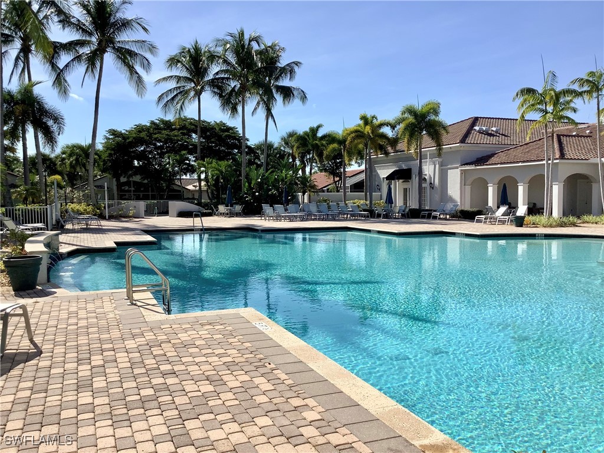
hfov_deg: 58.4
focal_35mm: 31
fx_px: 541
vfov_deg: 45.4
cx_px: 302
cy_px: 226
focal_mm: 3.3
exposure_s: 1/2037
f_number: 2.4
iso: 25
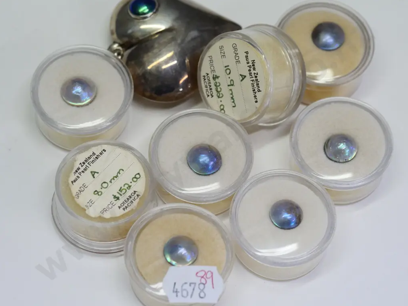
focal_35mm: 121
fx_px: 1426
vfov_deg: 12.2
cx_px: 204
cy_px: 153
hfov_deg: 16.3
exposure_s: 1/200
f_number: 5
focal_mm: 60
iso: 1600
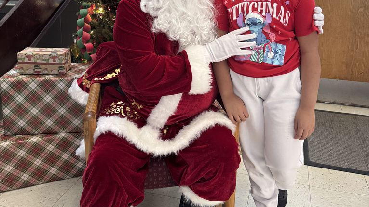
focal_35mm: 35
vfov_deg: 32.6
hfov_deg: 56.6
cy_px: 35
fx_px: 342
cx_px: 185
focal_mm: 6.76
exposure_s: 1/120
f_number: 1.78
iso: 160
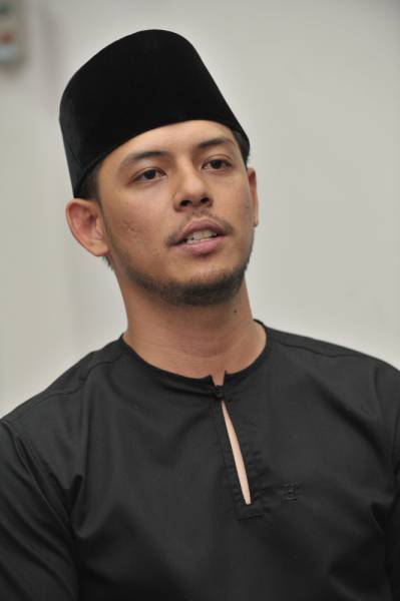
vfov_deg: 15.8
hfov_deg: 10.5
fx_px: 2170
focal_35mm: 130
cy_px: 300
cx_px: 200
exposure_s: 1/125
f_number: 4
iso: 1250
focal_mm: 130
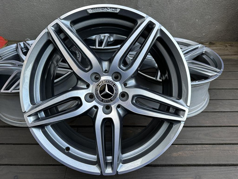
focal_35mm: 24
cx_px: 119
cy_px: 90
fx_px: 165
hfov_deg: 71.6
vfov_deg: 56.9
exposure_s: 1/121
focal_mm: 6.86
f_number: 1.78
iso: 80
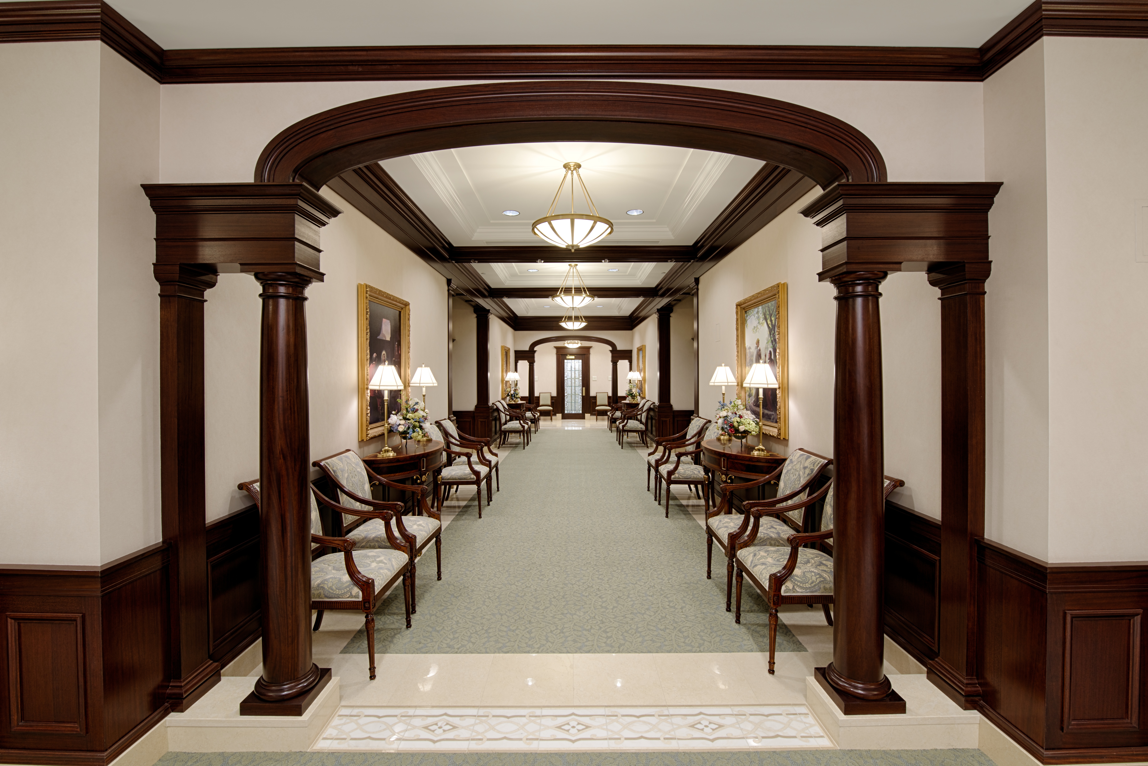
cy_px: 383
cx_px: 574
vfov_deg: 73.8
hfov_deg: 96.7
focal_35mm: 16
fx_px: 510
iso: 100
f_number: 11
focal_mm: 16
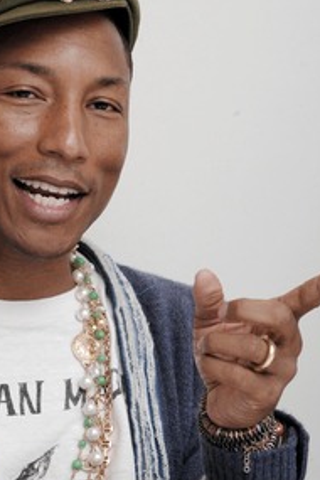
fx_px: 3373
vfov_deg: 8.1
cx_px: 121
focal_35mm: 253
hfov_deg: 5.4
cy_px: 212
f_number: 13
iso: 800
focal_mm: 120
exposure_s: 1/160
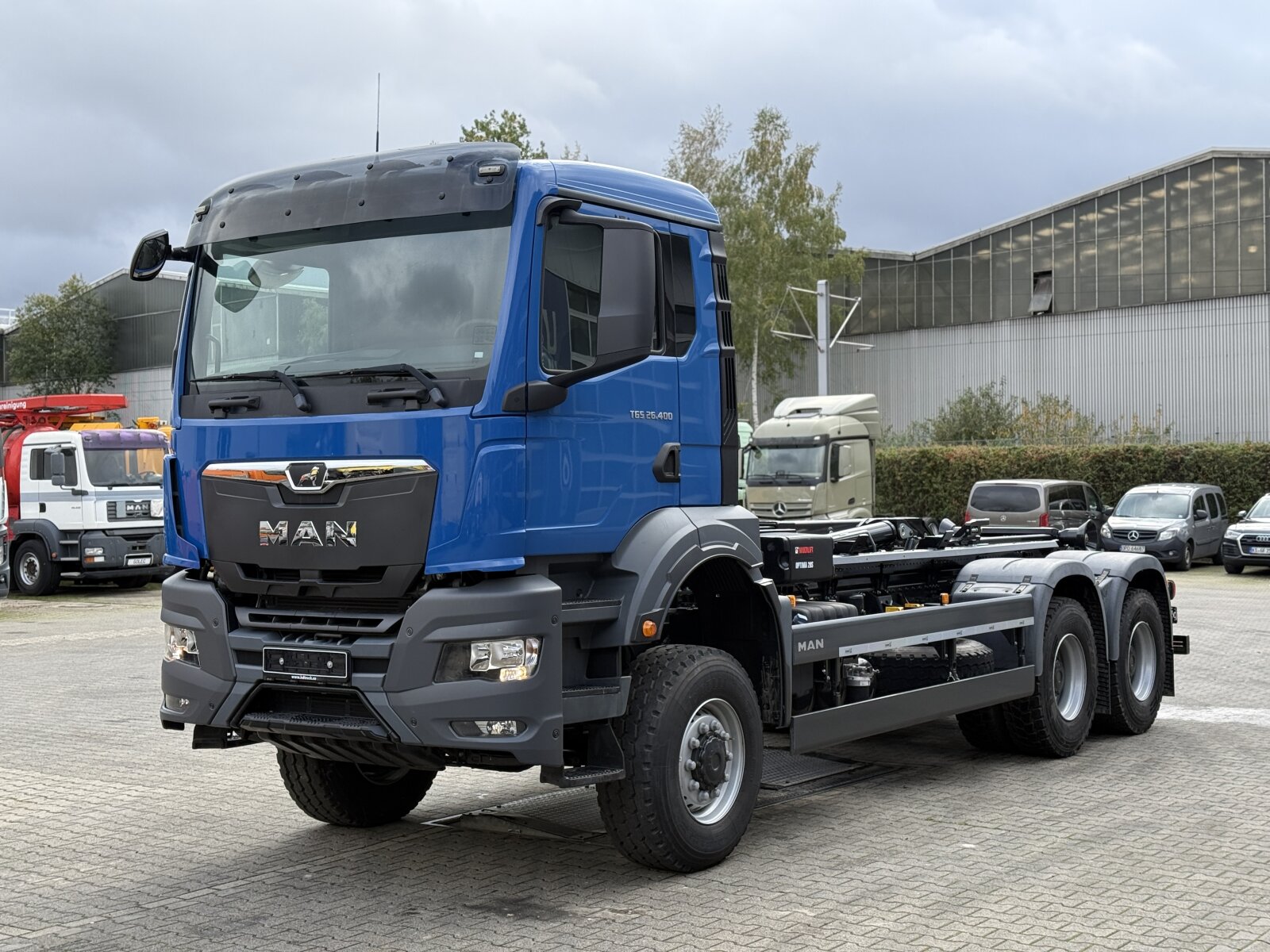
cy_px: 476
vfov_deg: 30.3
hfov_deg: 39.7
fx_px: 1761
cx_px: 635
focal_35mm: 48
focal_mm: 6.76
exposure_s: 1/962
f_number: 1.78
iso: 80
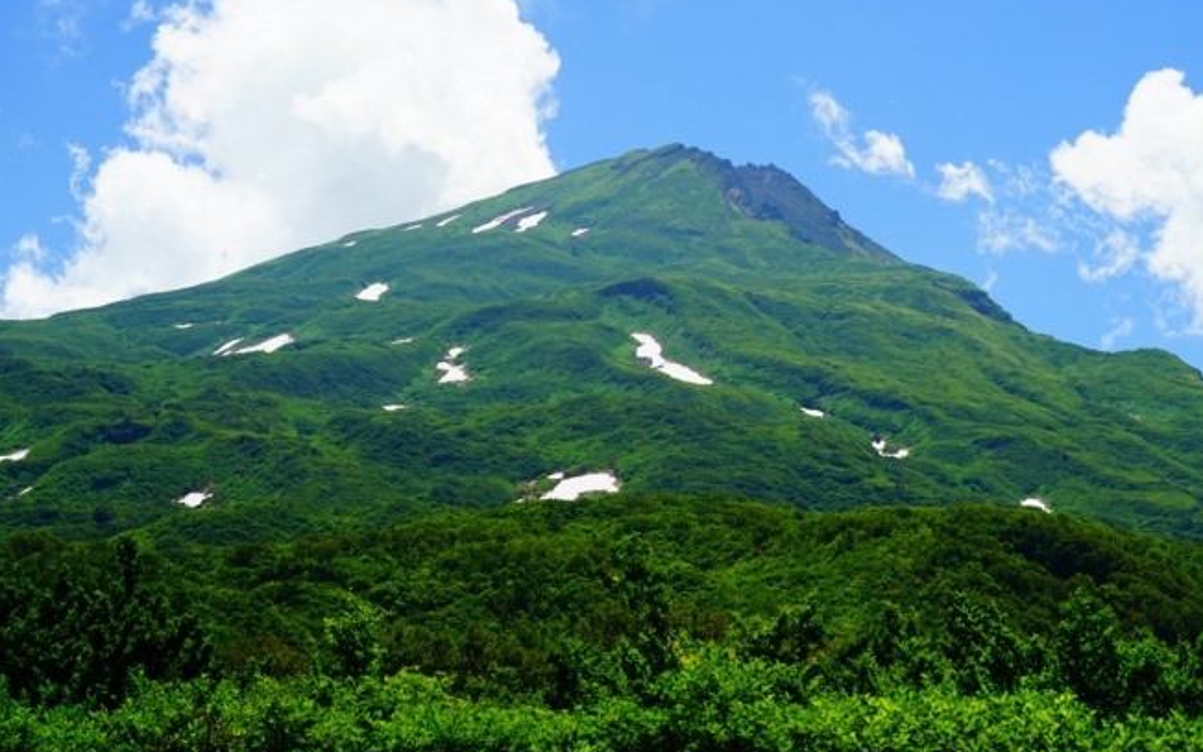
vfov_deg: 15.5
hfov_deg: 24.6
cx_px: 687
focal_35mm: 84
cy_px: 386
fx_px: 2754
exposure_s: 1/80
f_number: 8
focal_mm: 67
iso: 100
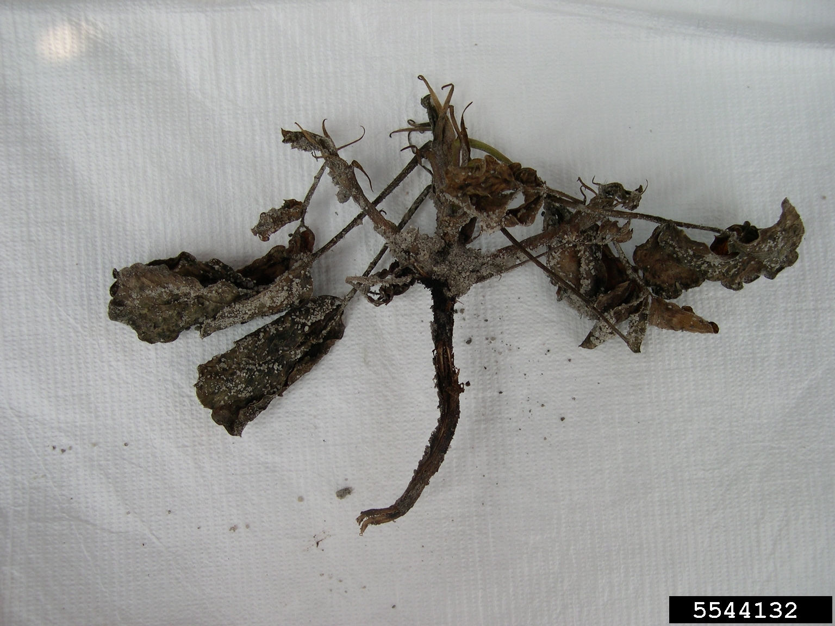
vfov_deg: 37.7
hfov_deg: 49.0
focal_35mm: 38
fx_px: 917
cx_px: 418
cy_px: 313
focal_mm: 8
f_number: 2.8
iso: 100
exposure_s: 1/551
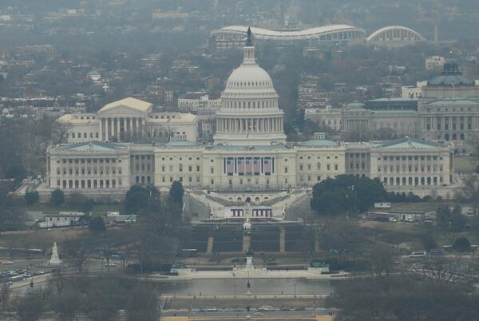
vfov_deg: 4.6
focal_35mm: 300
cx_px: 240
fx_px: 3998
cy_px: 160
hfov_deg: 6.9
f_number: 5.6
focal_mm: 200
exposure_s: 1/500
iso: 500
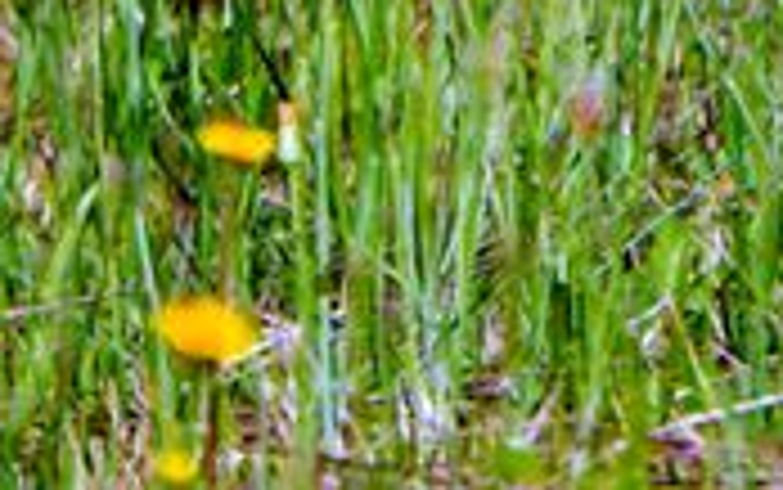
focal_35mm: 1168
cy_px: -609
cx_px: 612
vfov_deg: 1.1
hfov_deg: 1.8
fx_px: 24940
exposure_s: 1/400
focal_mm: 166
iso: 100
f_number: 6.3
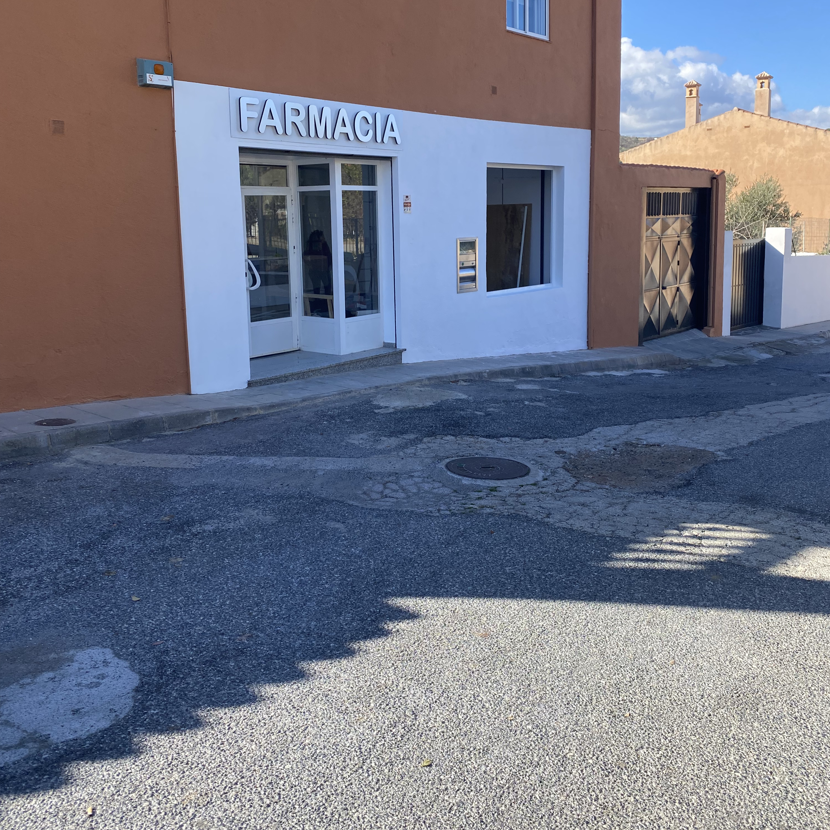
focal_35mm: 31
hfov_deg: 52.5
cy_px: 340
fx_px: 841
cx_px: 419
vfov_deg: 52.2
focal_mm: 4.25
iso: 32
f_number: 1.8
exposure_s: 1/1232
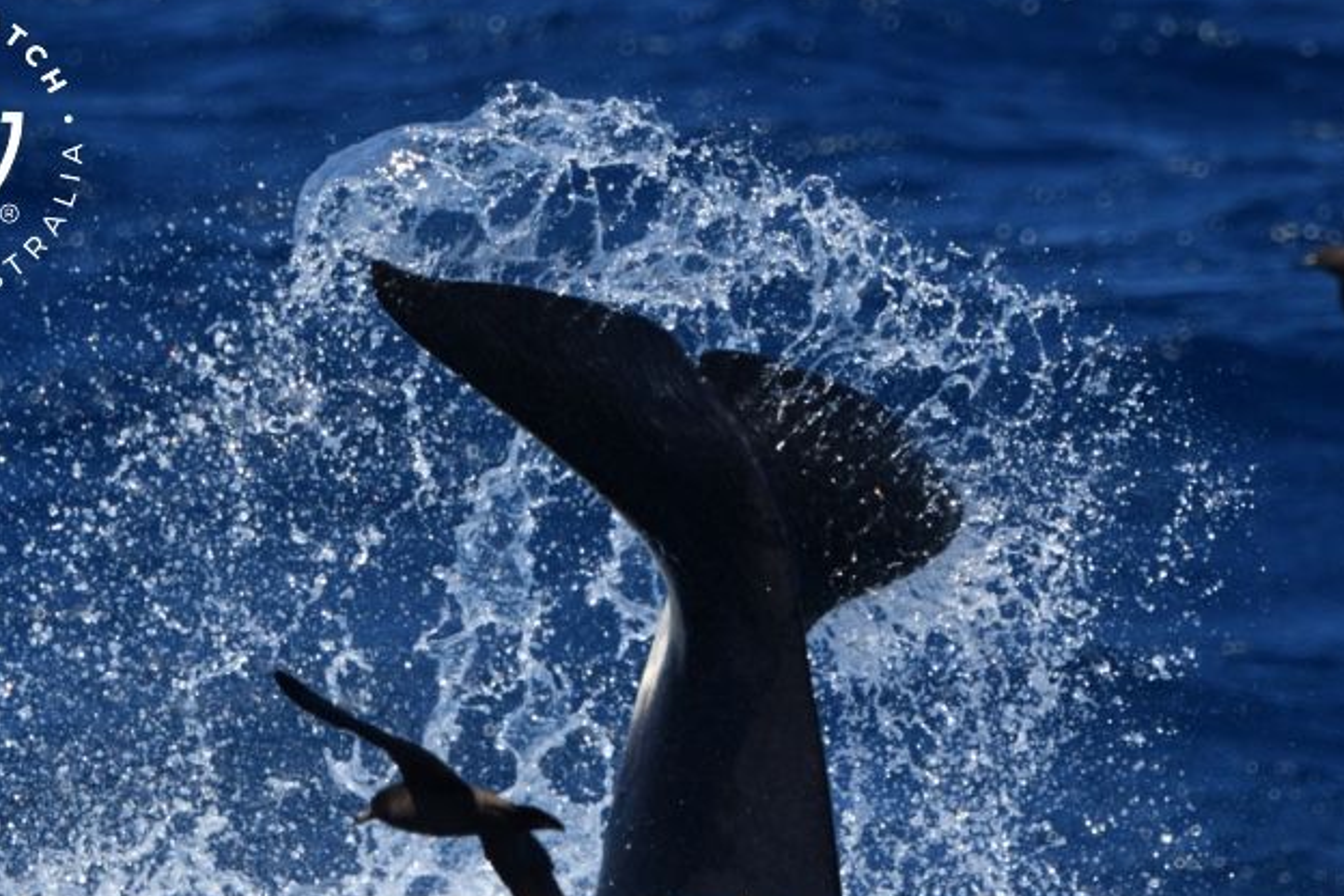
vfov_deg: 2.7
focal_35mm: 500
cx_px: 633
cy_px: 563
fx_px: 18665
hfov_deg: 4.1
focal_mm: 390
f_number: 6
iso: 800
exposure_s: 1/8000
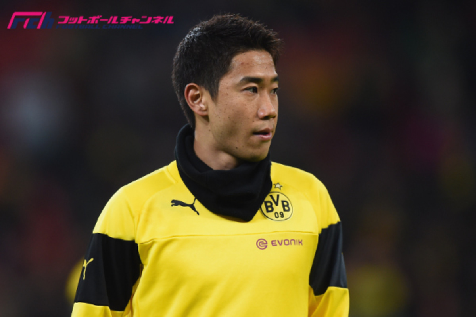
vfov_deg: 3.4
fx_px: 5288
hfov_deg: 5.2
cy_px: 158
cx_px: 238
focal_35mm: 400
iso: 2000
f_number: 2.8
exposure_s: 1/2000
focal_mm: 400
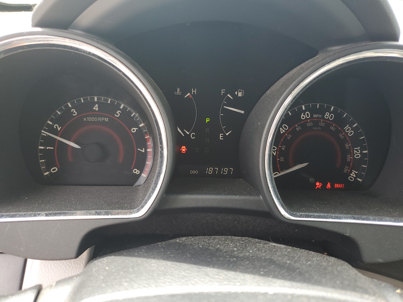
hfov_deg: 67.3
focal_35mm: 26
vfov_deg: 53.1
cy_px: 151
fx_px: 303
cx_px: 202
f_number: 1.5
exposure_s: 1/125
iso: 50
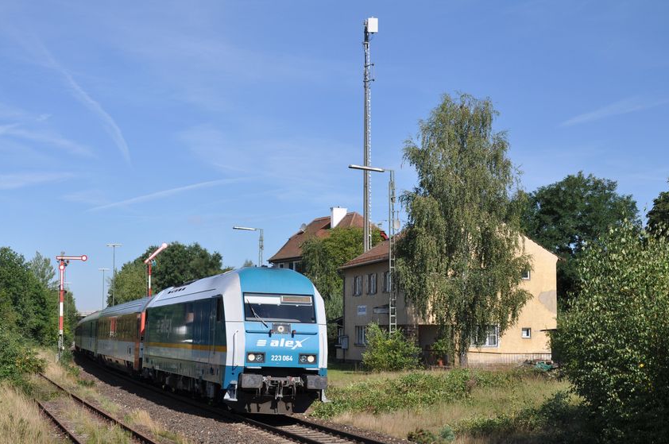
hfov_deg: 32.4
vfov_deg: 21.8
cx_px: 289
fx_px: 1151
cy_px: 244
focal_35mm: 62
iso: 200
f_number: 8
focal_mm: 34
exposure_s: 1/640
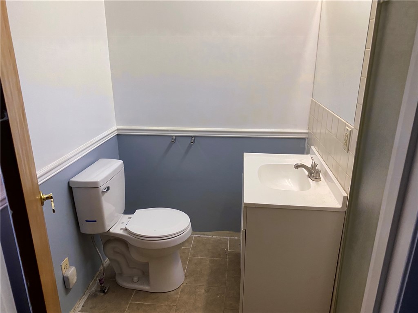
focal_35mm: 26
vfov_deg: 53.1
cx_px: 209
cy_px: 156
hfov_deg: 67.3
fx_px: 314
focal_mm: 4.25
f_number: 1.8
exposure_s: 1/60
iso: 160
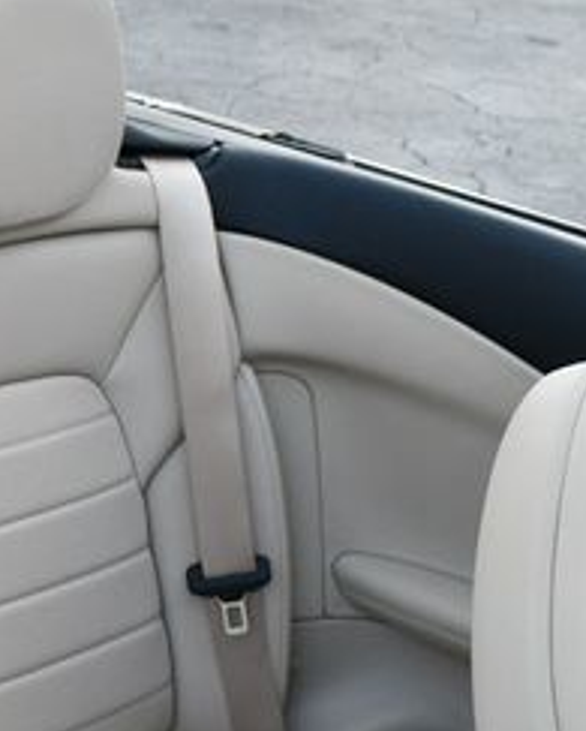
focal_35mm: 89
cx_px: -319
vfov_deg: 21.3
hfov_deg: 15.8
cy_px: 517
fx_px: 1926
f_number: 5.6
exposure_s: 1/250
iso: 320
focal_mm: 18
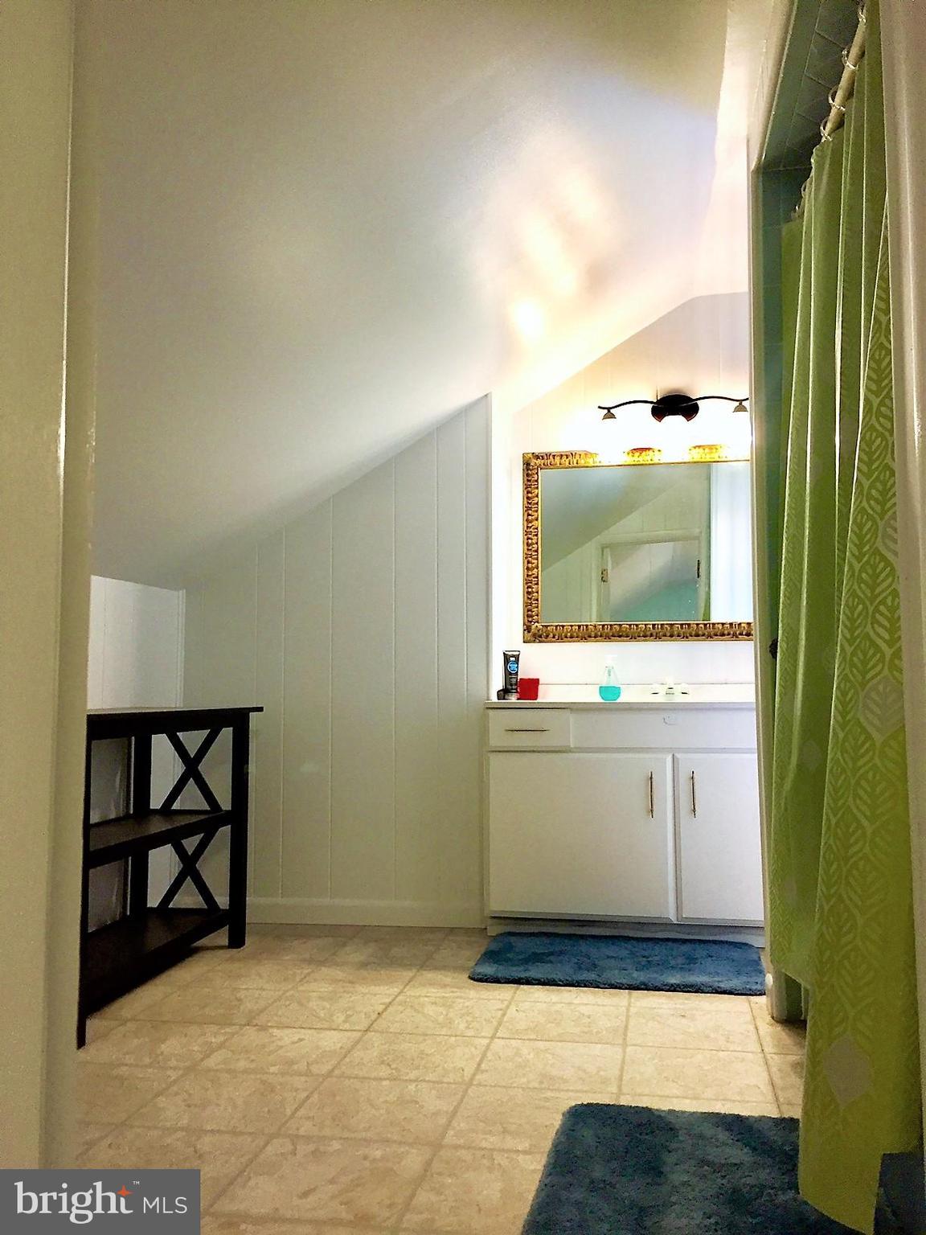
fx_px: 1034
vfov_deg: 61.7
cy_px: 618
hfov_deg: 48.2
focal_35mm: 29
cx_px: 463
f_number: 2.2
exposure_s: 1/30
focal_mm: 4.15
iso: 100
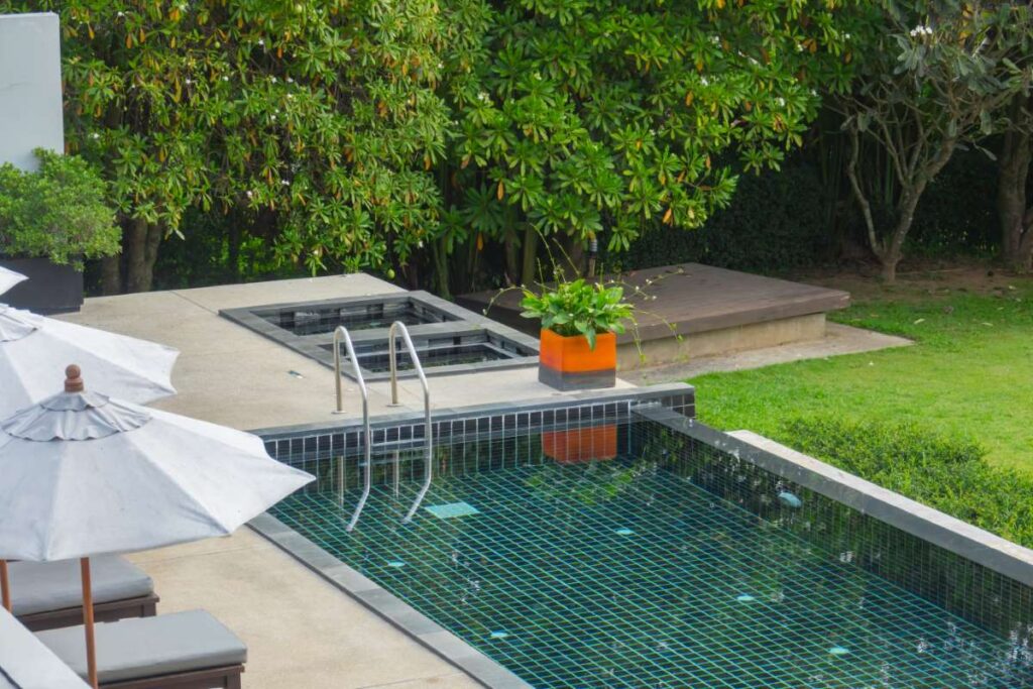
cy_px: 344
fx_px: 3071
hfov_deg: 19.1
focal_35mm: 107
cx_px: 516
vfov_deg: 12.8
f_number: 4
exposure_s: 1/500
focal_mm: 39.42
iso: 200
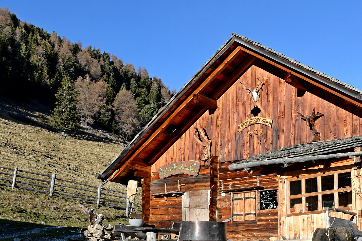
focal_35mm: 57
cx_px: 226
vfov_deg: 23.4
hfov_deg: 34.9
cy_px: 201
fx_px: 573
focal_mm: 32
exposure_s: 1/320
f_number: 7.1
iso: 100
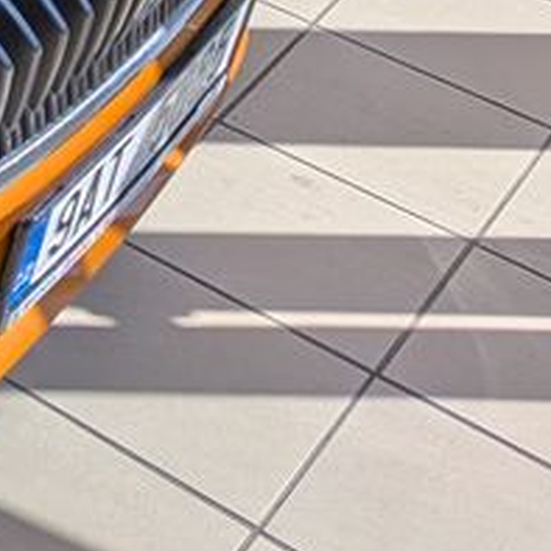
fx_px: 1981
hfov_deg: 12.1
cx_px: -847
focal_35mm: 110
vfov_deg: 14.8
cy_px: -269
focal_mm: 4.53
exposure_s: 1/1391
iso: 29
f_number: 1.7
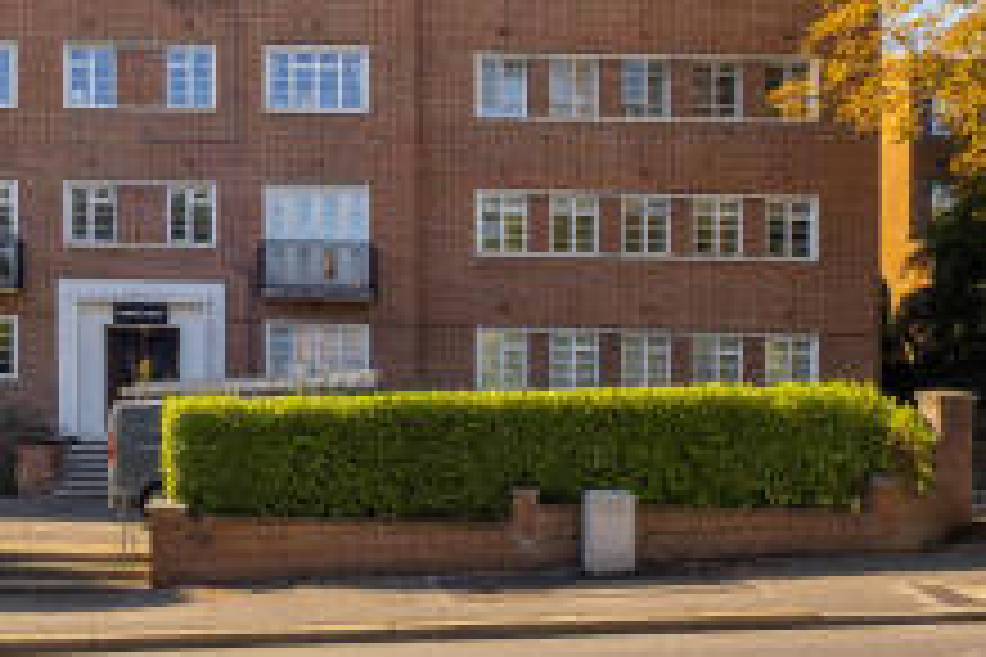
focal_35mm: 37
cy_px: 245
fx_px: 1013
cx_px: 171
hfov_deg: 48.4
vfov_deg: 35.7
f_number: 7.1
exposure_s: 1/200
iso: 250
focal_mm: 11
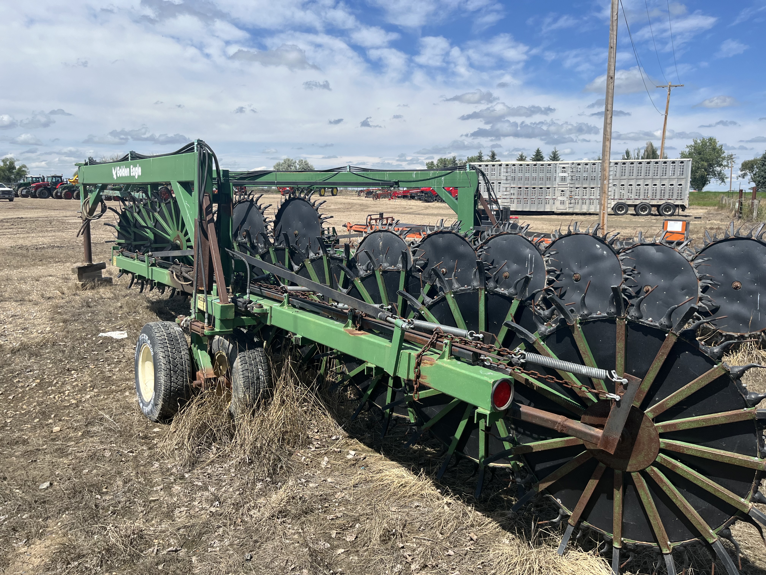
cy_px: 288
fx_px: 575
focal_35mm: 26
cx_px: 383
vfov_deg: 53.1
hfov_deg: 67.3
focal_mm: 5.1
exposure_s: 1/3745
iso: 50
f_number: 1.6
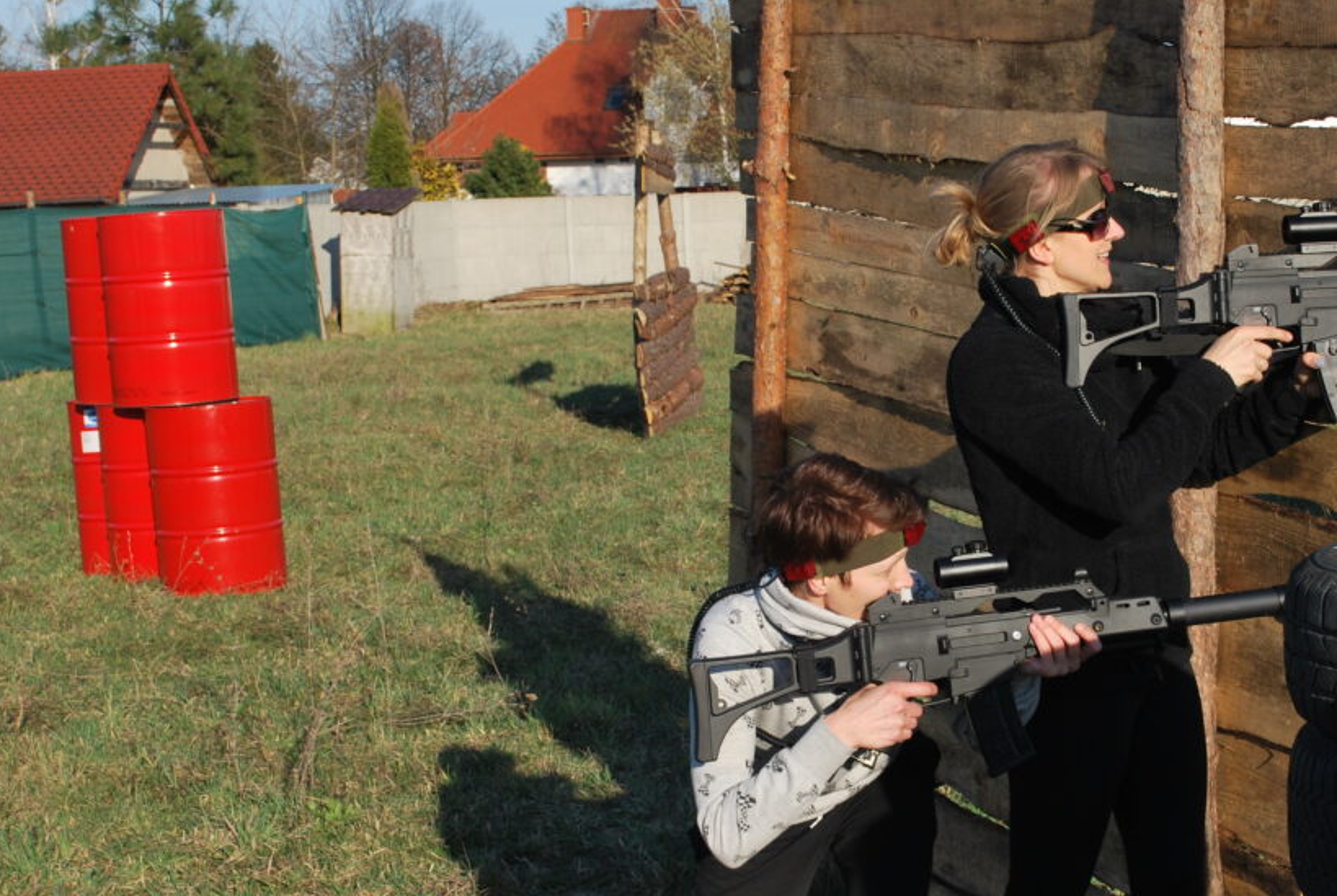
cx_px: 850
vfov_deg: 19.5
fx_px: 2604
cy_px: 491
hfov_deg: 28.7
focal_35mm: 70
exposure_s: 1/160
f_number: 8
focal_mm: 32
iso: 100
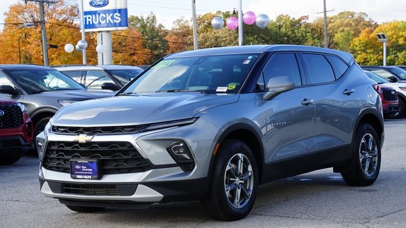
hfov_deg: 27.2
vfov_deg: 15.5
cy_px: 116
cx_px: 203
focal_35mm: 78
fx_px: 840
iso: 100
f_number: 8
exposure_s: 1/100
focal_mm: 74
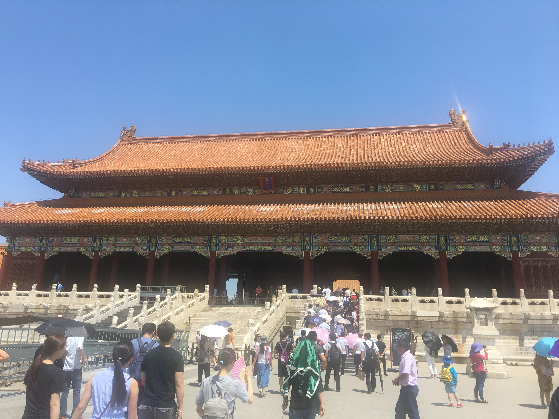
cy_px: 210
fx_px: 468
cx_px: 280
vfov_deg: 48.2
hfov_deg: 61.7
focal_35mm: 29
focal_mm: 4.15
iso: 25
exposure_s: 1/1304
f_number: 2.2
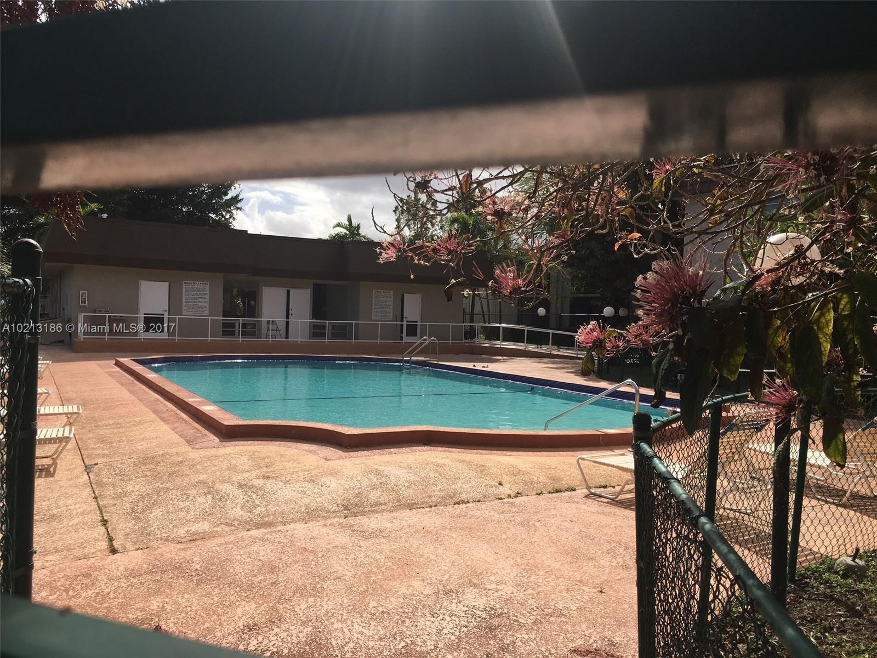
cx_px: 438
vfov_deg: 48.2
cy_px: 329
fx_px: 735
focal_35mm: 29
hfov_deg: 61.7
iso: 25
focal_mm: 4.15
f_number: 2.2
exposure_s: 1/2079
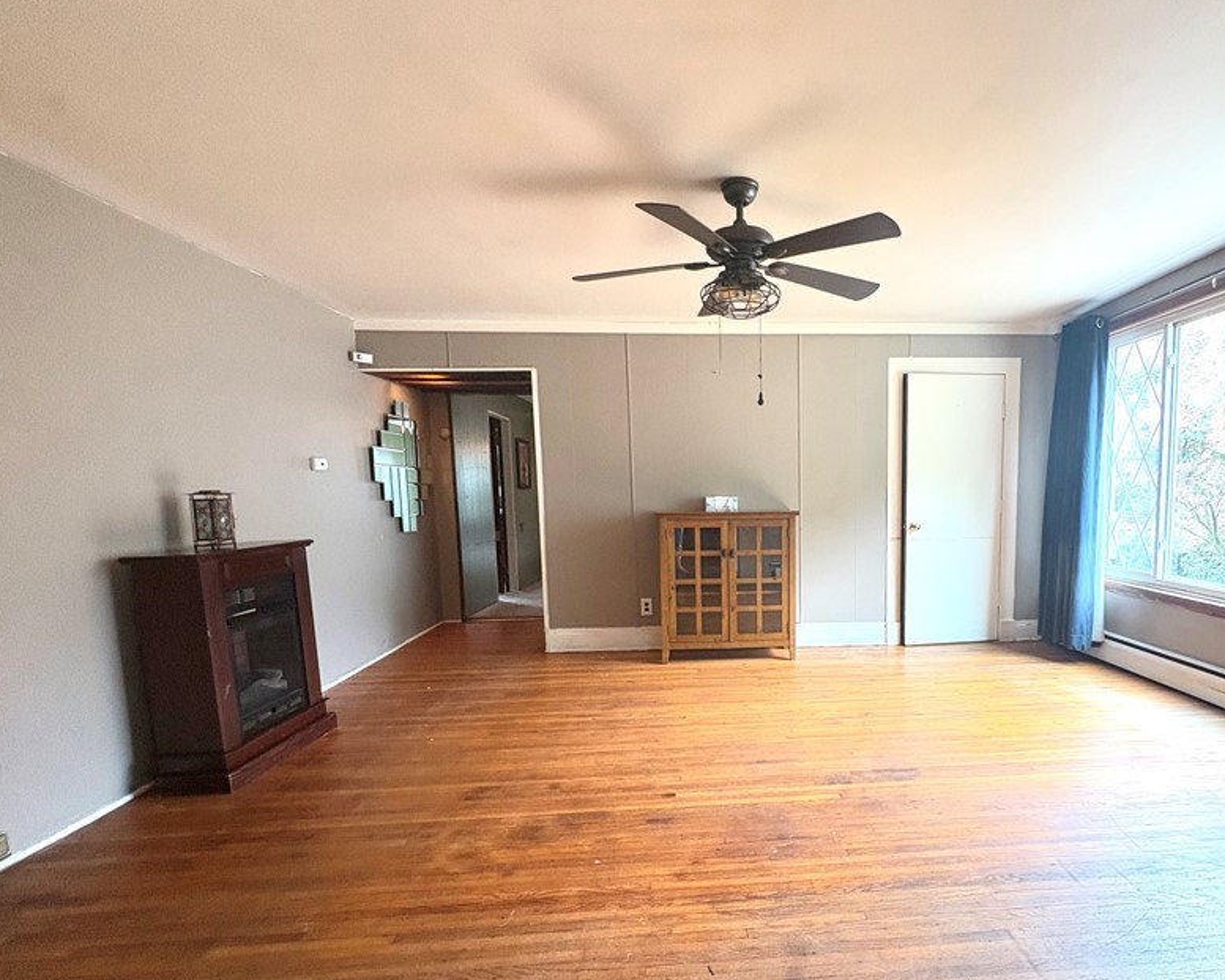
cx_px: 738
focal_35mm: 18
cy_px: 558
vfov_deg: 73.4
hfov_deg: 85.2
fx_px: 653
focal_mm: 2.22
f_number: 2.2
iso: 250
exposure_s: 1/60
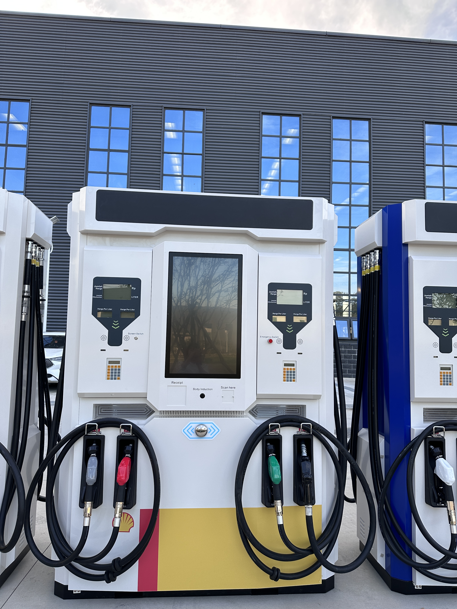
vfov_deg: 71.6
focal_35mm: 24
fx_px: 422
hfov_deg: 56.8
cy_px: 304
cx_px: 228
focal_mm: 6.86
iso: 80
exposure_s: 1/369
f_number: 1.78
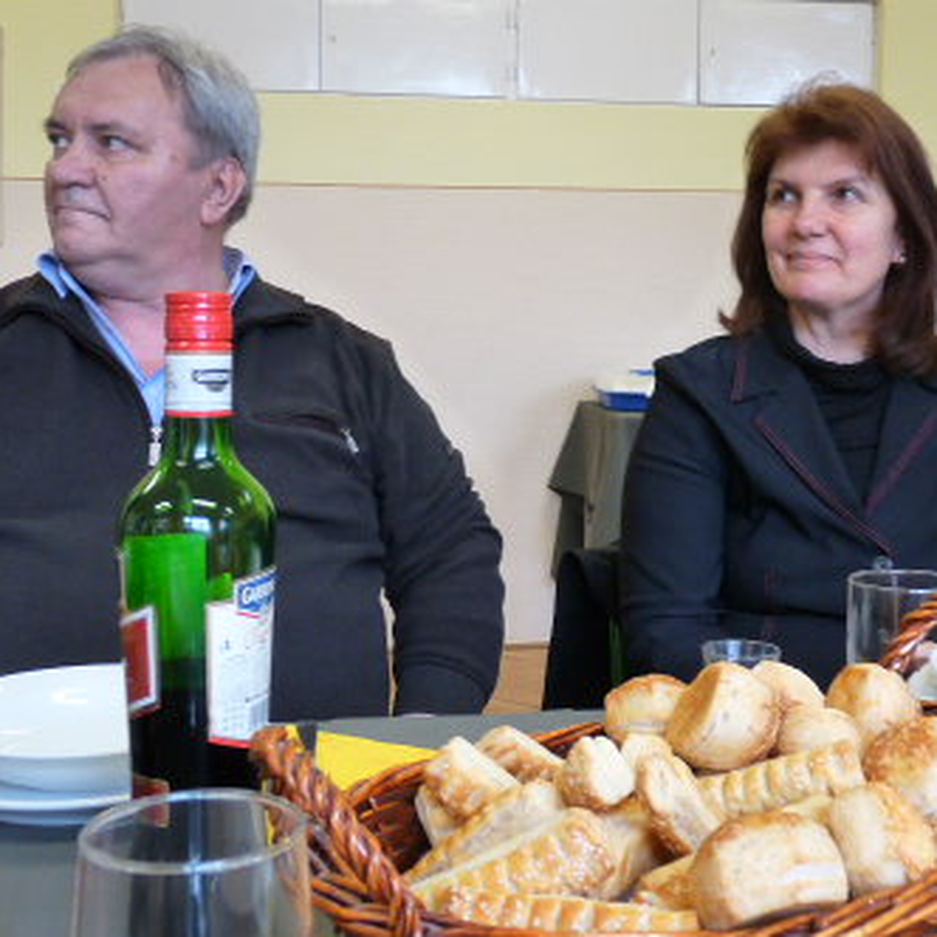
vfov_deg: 36.7
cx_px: 539
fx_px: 1409
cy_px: 384
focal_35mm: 46
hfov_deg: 36.7
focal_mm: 4.8
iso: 250
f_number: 2.8
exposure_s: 1/30
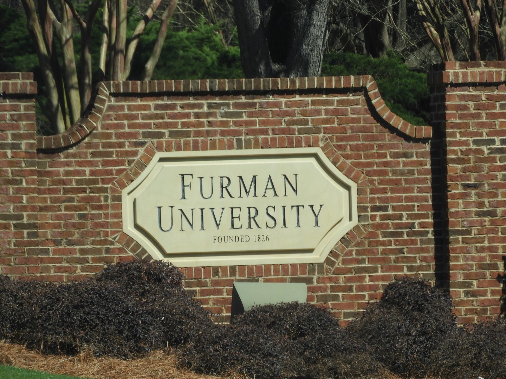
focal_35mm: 360
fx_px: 5262
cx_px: 253
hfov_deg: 5.5
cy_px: 190
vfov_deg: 4.1
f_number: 5.6
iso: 100
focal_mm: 64.5
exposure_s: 1/400
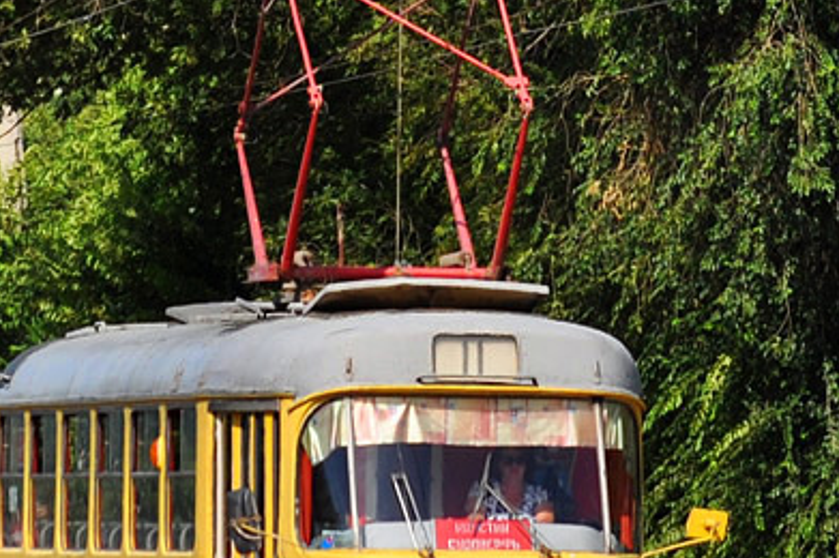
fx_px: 9850
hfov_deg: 4.9
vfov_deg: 3.2
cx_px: 358
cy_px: 356
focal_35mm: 423
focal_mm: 92
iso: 200
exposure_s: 1/500
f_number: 8
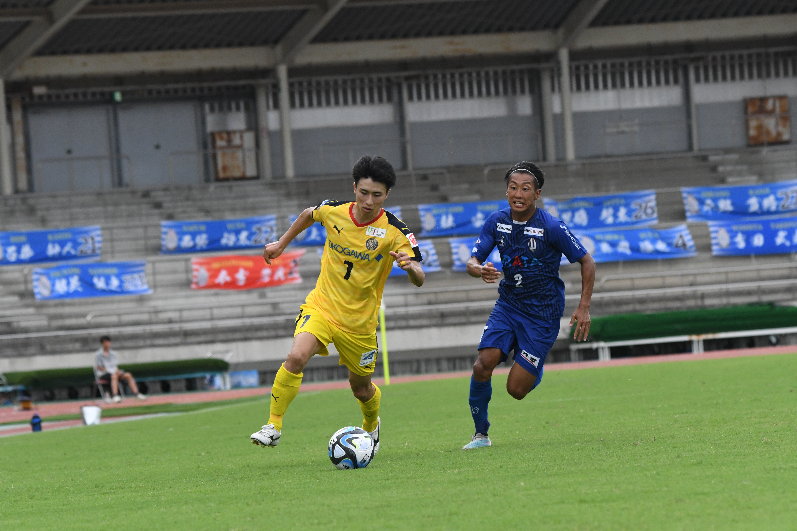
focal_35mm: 285
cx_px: 398
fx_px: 6309
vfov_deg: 4.8
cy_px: 266
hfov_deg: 7.2
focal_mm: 190
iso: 2500
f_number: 6.3
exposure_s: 1/3200
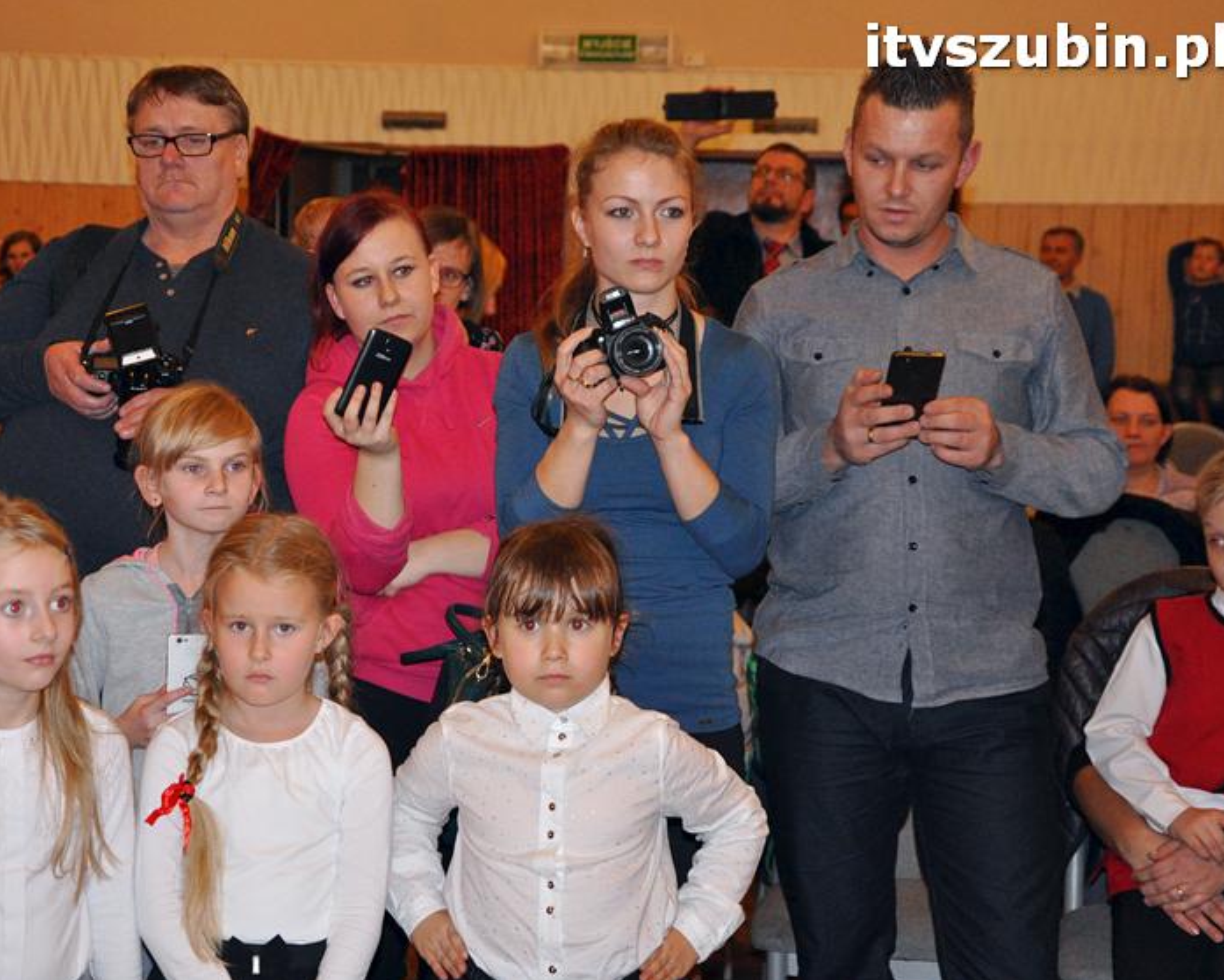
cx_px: 515
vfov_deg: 21.3
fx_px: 2609
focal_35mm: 72
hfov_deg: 26.4
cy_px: 489
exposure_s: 1/60
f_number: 5
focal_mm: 42
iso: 2000
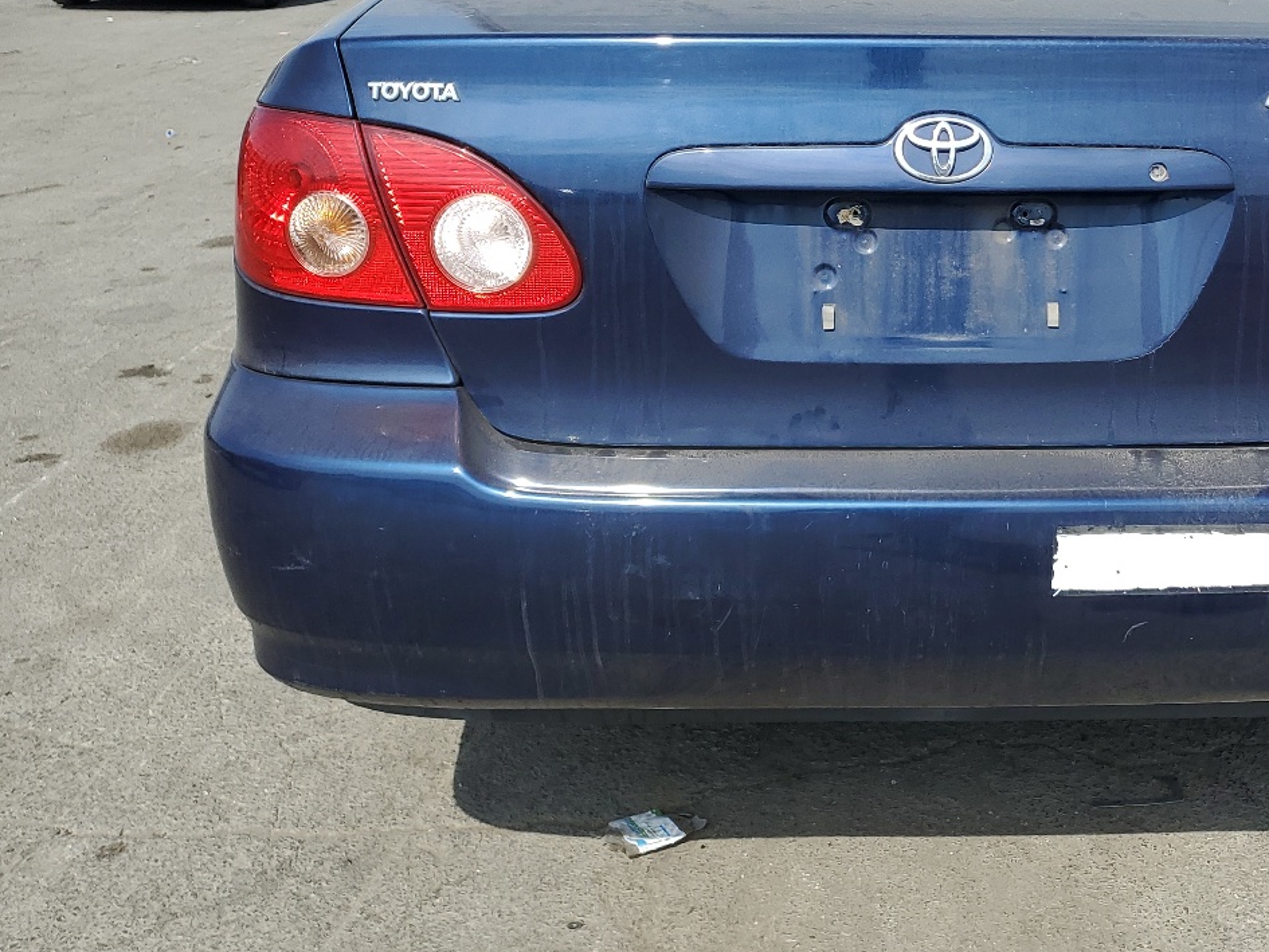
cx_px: 901
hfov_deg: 42.0
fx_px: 1613
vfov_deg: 32.1
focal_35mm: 44
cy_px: 207
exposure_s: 1/3333
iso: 50
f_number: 1.5
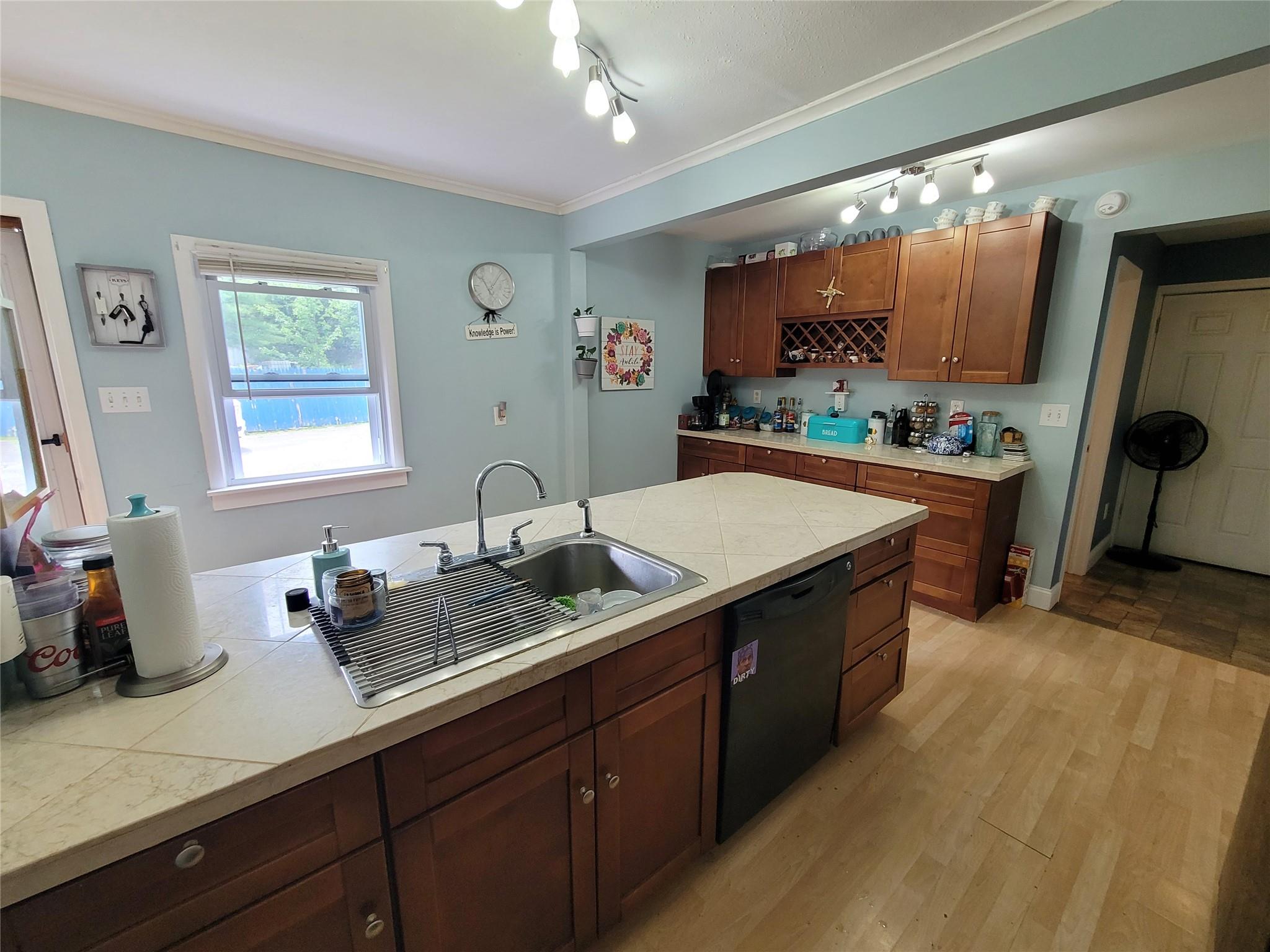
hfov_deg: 106.2
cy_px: 476
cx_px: 635
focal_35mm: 13
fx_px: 477
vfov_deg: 89.9
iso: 200
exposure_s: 1/60
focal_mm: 2.2
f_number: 2.2
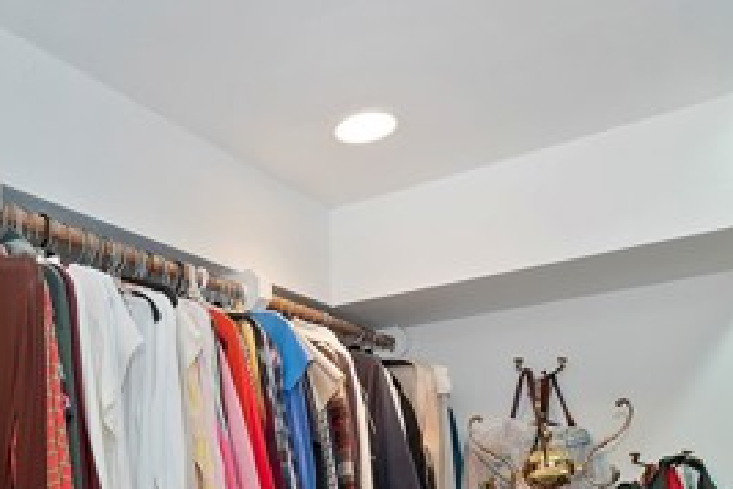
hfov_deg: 49.9
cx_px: 146
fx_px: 733
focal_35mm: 36
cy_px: 515
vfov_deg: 33.0
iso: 400
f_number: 8
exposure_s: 1/30
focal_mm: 10
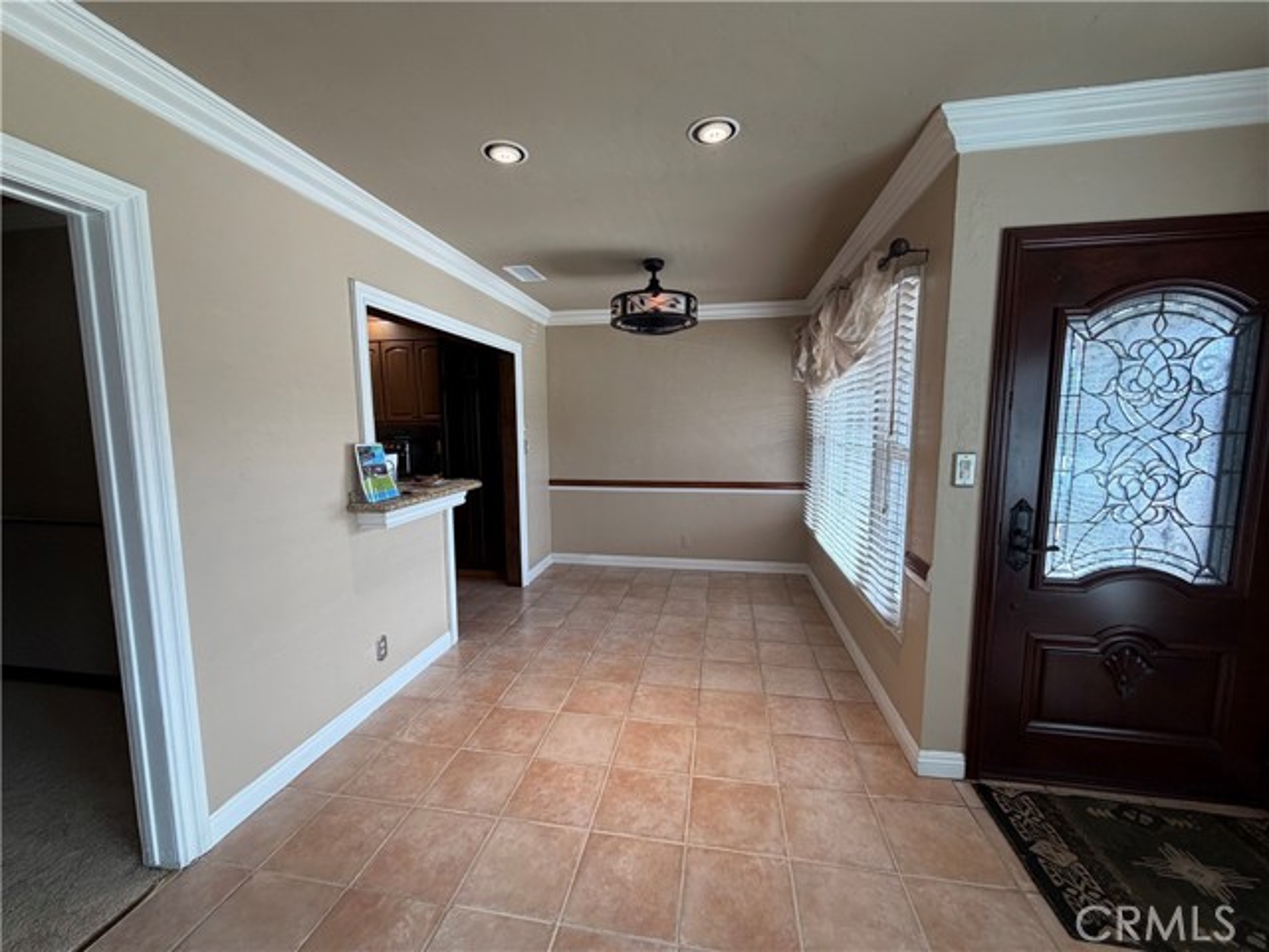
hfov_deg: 102.1
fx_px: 513
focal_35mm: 14
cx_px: 634
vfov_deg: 85.7
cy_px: 476
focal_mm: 2.22
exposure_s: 1/120
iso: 125
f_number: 2.2
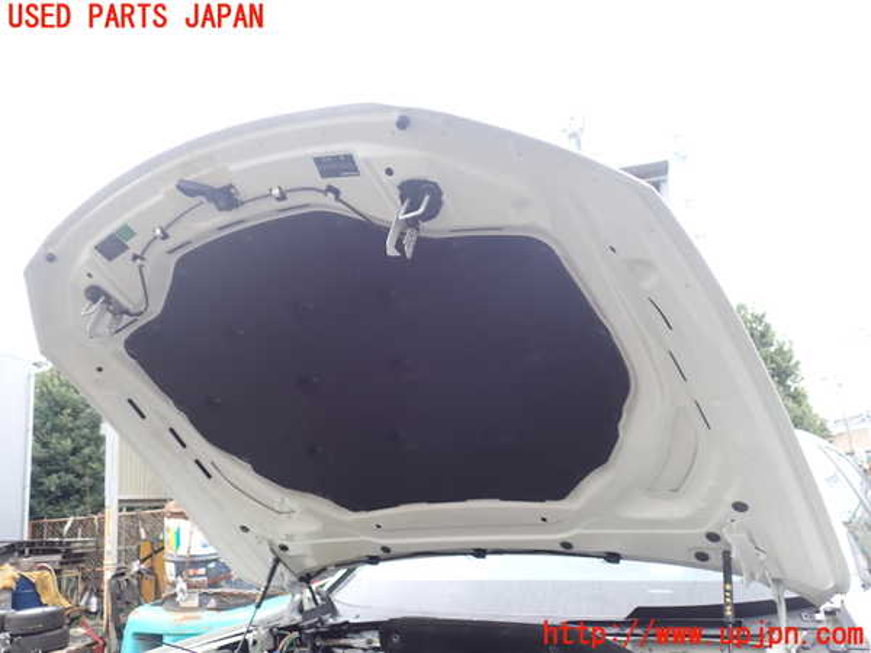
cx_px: 436
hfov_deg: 60.0
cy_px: 326
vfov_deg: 46.8
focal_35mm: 30
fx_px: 755
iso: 100
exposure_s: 1/60
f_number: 2.3
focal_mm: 5.4
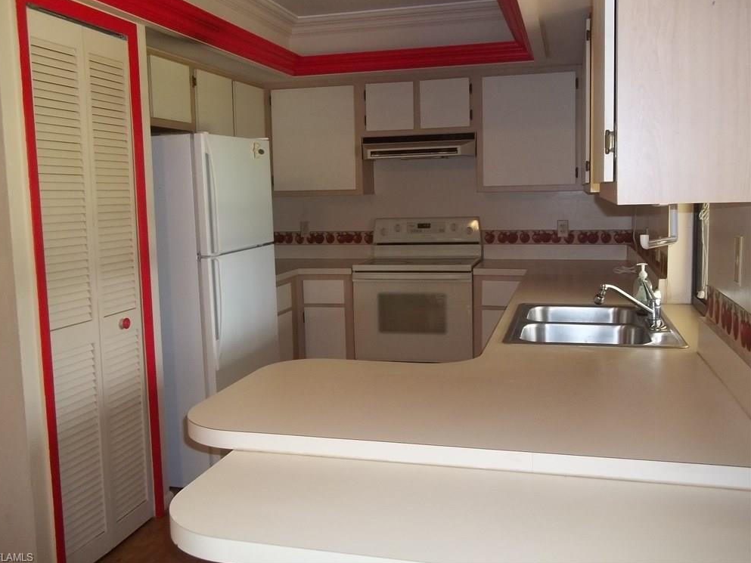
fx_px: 716
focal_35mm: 33
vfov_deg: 43.0
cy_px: 274
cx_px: 365
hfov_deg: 55.3
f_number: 2.9
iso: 160
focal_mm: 5.7
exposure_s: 1/30
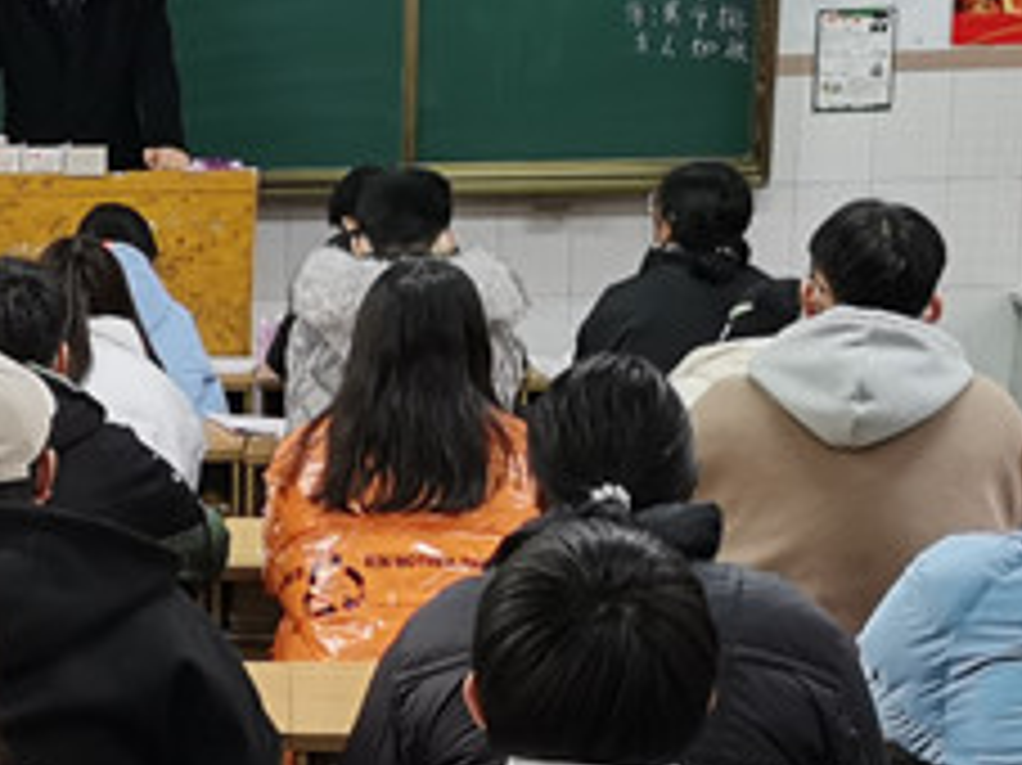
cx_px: -261
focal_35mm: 101
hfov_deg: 18.3
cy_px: 637
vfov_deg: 14.5
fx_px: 2980
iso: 640
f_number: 1.8
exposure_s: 1/33.3
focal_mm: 5.58
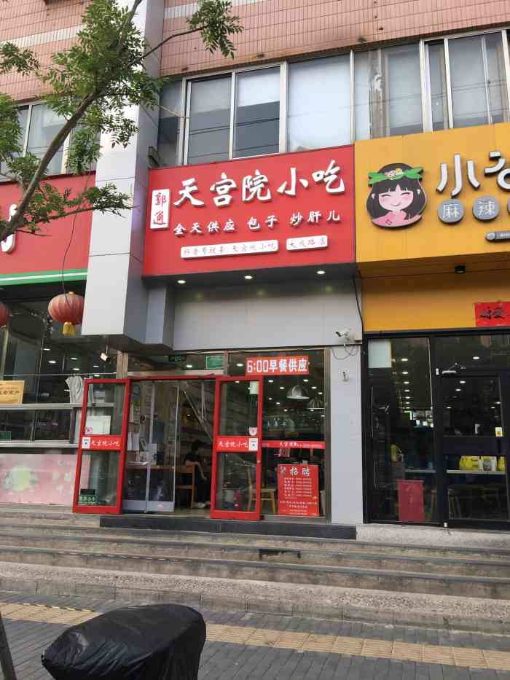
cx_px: 255
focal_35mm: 29
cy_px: 340
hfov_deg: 48.2
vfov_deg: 61.7
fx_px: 570
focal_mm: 4.15
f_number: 2.2
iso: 25
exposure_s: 1/133
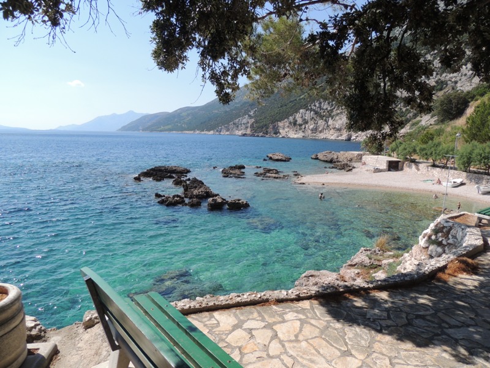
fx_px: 340
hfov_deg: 71.6
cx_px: 245
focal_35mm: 24
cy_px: 184
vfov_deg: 56.8
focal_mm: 4.3
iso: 100
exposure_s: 1/1250
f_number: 3
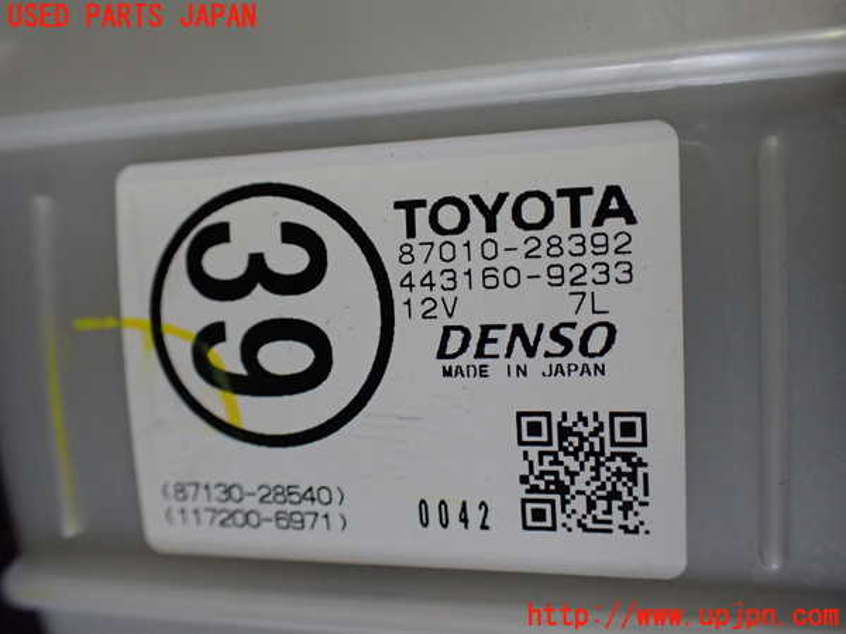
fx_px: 733
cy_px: 317
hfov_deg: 60.0
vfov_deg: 46.8
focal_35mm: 30
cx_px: 423
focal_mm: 5.4
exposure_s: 1/125
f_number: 2.3
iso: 500
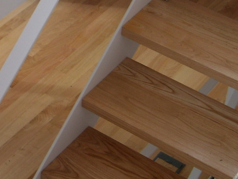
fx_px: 812
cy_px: 4
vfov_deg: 12.4
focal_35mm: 118
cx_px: -24
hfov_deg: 16.2
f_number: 2.8
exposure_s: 1/88
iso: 64
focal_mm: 5.7
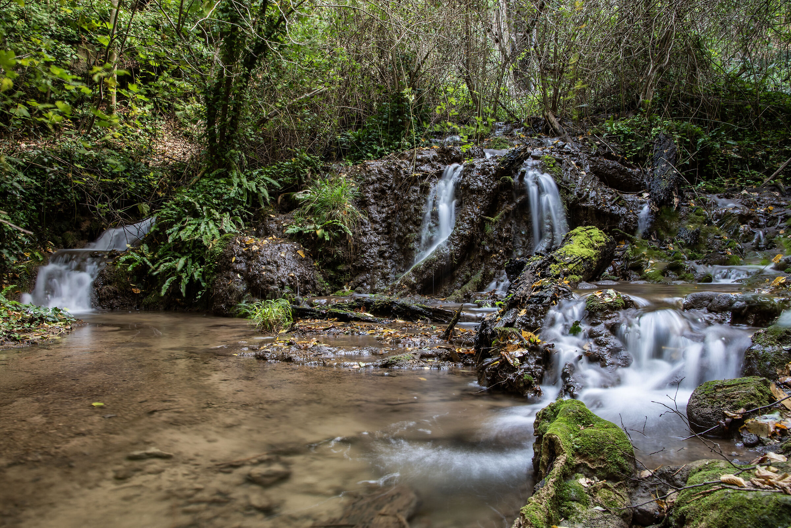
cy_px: 264
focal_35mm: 30
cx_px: 396
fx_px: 659
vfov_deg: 43.6
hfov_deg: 61.9
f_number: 16
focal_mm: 30
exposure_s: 3
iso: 100
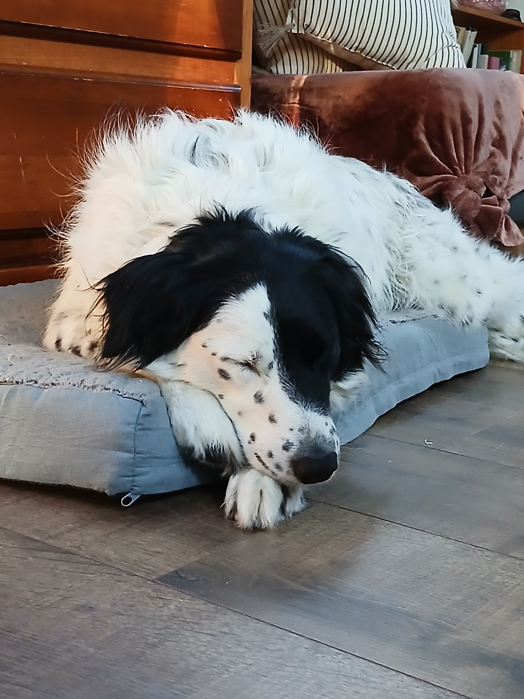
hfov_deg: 27.9
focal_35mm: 52
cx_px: 327
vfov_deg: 36.8
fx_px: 1050
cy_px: 310
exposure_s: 1/25
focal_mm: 3.98
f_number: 1.8
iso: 320
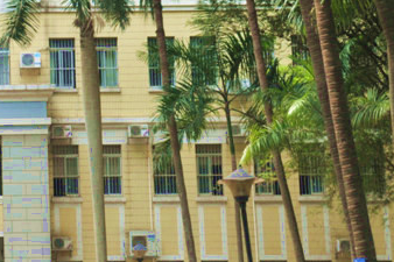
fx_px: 1586
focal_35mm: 145
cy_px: 43
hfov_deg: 13.6
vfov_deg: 9.4
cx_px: -134
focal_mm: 50
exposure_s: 1/4000
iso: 640
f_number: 4
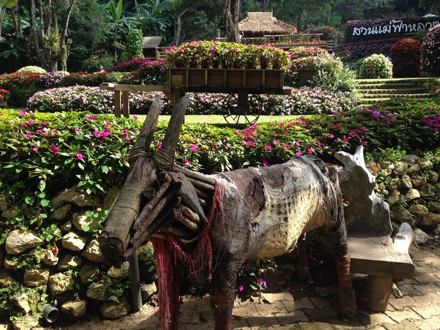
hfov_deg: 55.4
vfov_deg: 42.9
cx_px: 220
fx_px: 419
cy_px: 165
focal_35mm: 33
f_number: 2.4
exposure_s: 1/321
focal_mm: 4.12
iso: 50
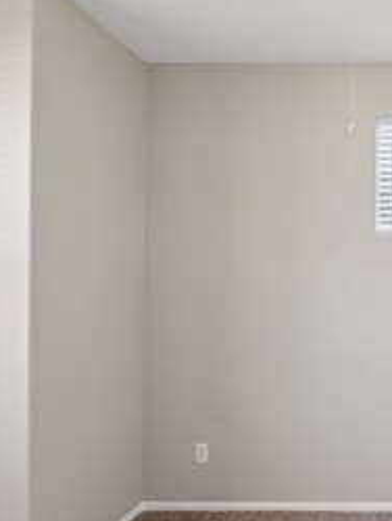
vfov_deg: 56.5
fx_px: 482
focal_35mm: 32
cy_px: 305
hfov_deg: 39.1
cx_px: 392
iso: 400
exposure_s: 1/13
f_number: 8
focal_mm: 13
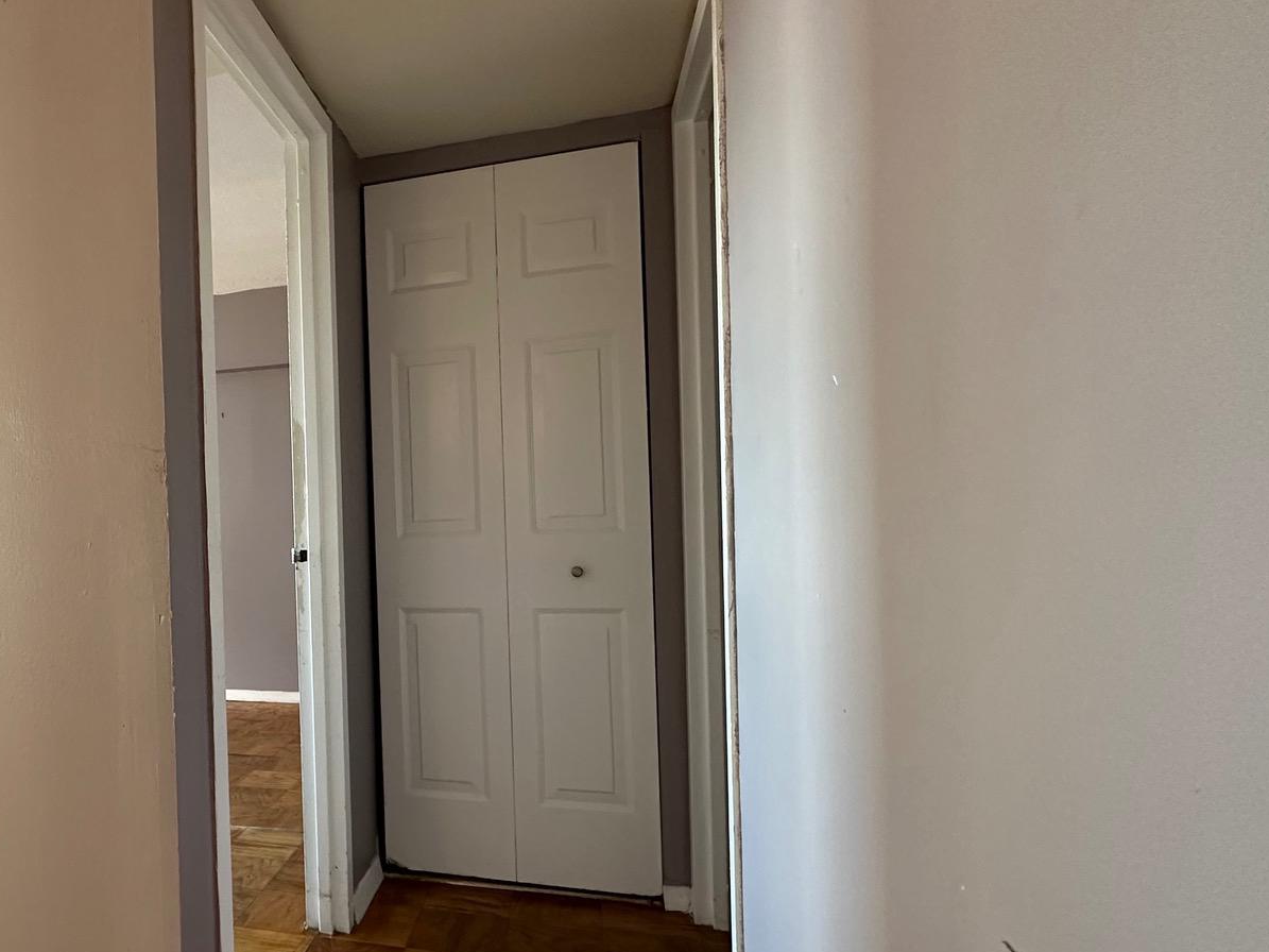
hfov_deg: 66.0
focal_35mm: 24
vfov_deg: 56.7
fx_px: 880
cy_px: 526
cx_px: 280
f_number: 2.2
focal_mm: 2.22
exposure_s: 1/95
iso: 320
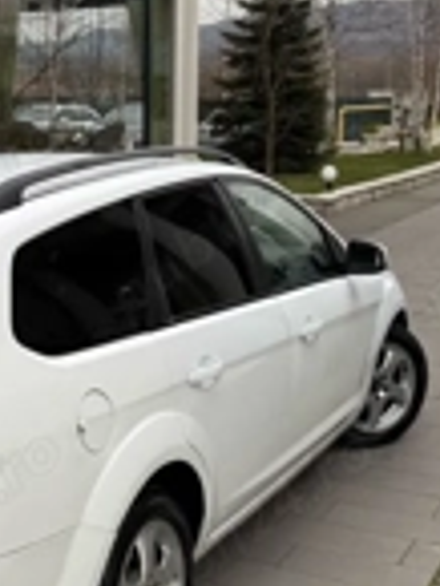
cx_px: 8
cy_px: 267
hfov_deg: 21.6
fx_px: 1117
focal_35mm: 66
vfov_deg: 29.4
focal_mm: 6.76
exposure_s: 1/453
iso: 80
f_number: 1.78
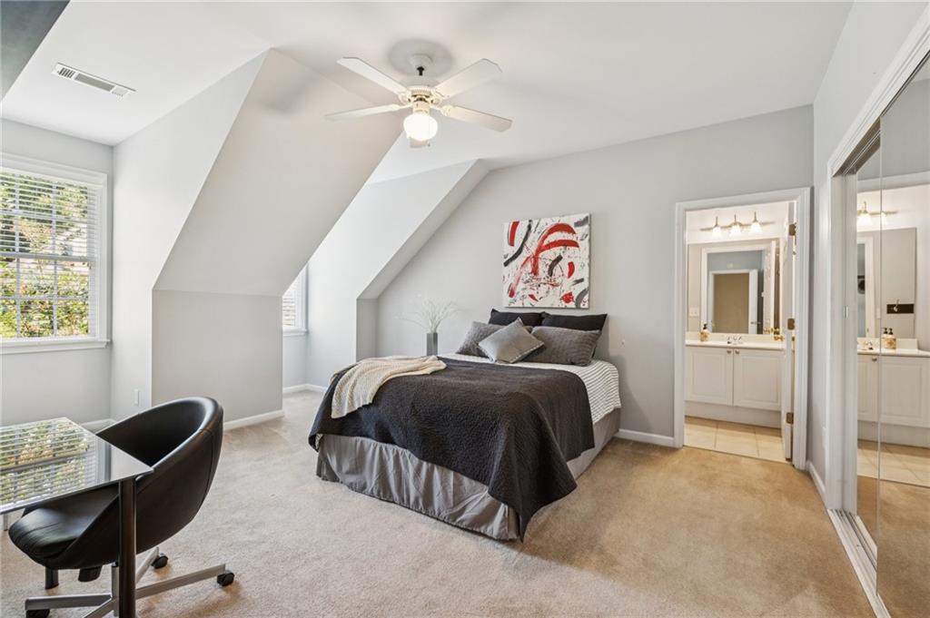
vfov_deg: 73.7
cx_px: 465
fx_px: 413
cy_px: 309
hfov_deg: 96.8
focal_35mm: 16
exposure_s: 1/4
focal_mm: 16
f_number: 8
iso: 400
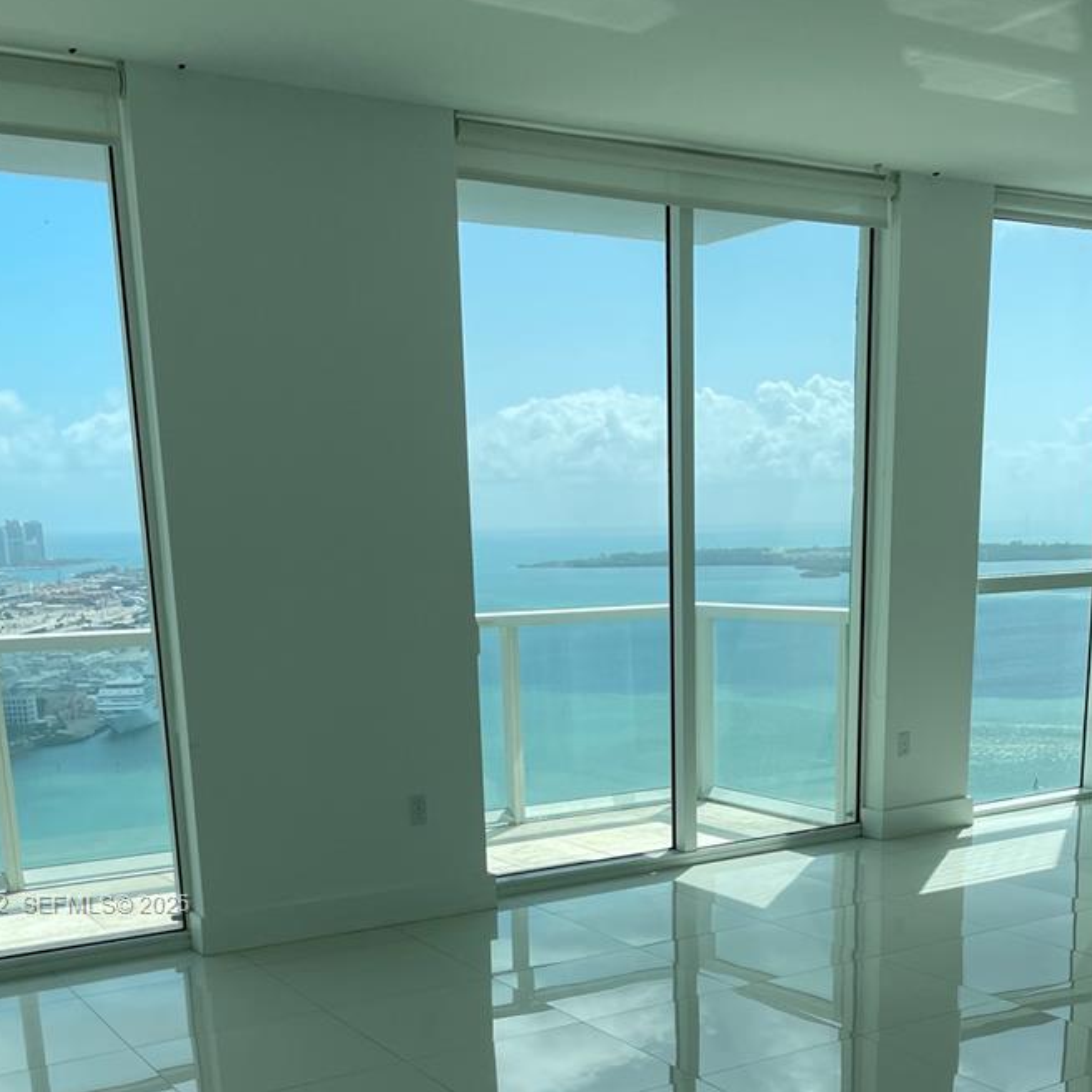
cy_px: 906
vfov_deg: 38.2
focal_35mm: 42
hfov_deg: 39.9
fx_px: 1499
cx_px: 630
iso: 32
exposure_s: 1/3401
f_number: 1.6
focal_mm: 4.2
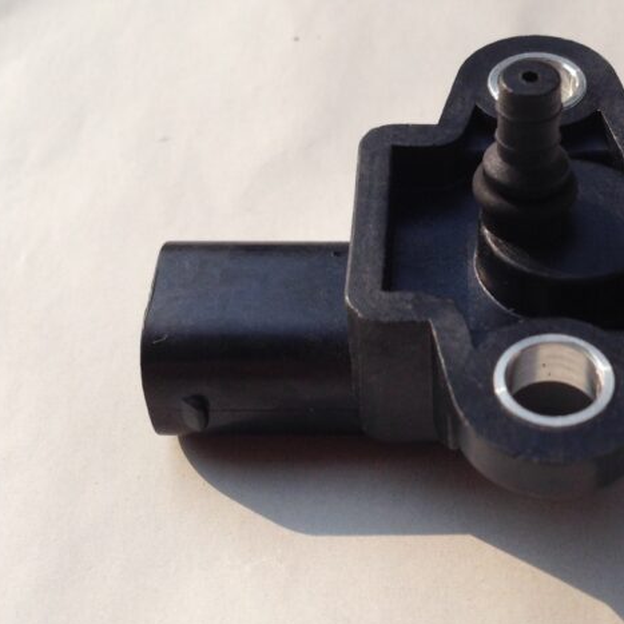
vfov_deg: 26.9
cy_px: 289
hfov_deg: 26.5
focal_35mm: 64
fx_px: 1305
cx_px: 476
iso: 50
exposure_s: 1/1808
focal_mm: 4.12
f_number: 2.4
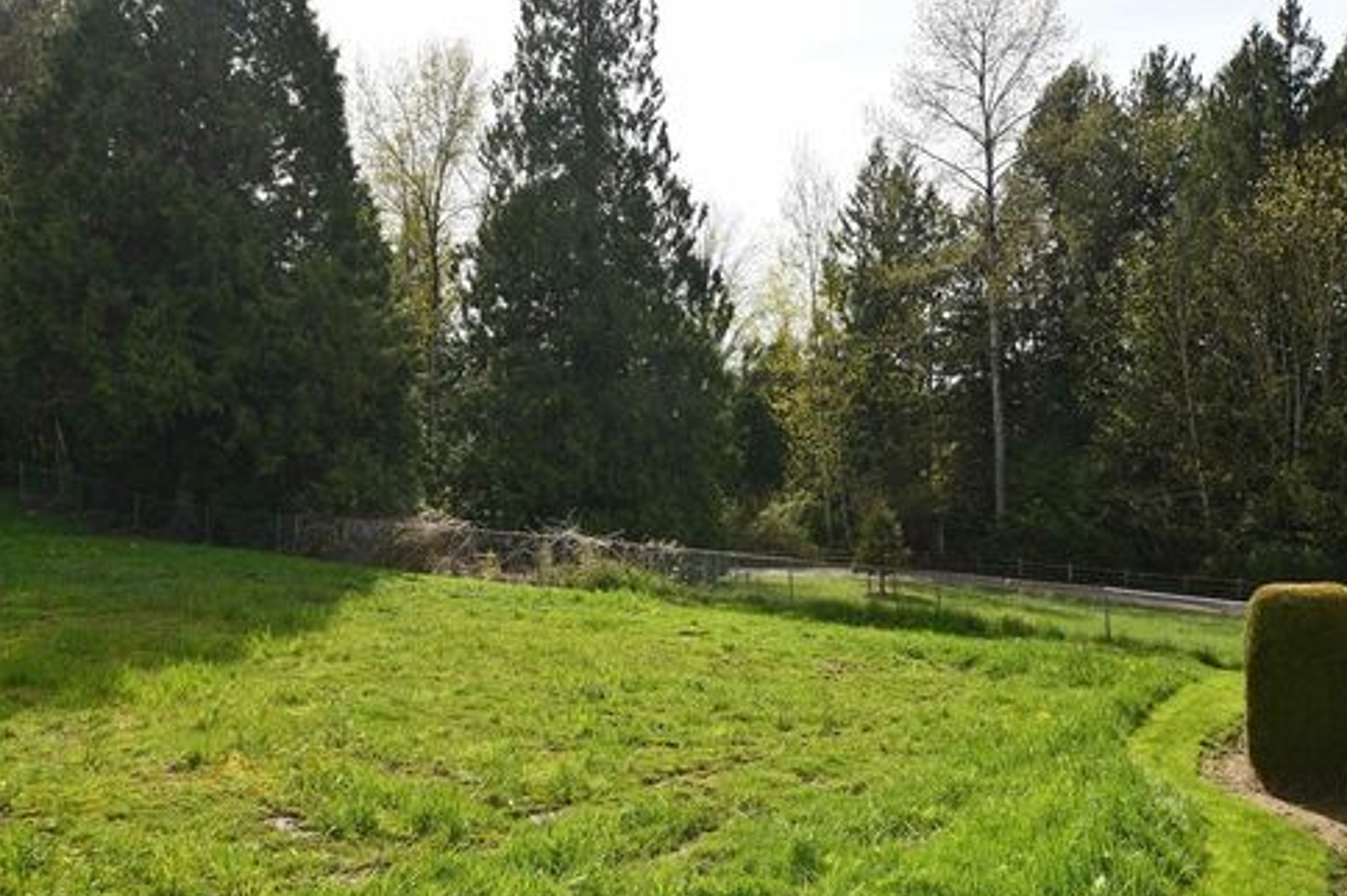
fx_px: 1159
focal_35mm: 31
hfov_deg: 60.3
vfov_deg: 42.3
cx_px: 693
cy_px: 458
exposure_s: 1/200
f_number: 7.1
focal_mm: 20
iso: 100
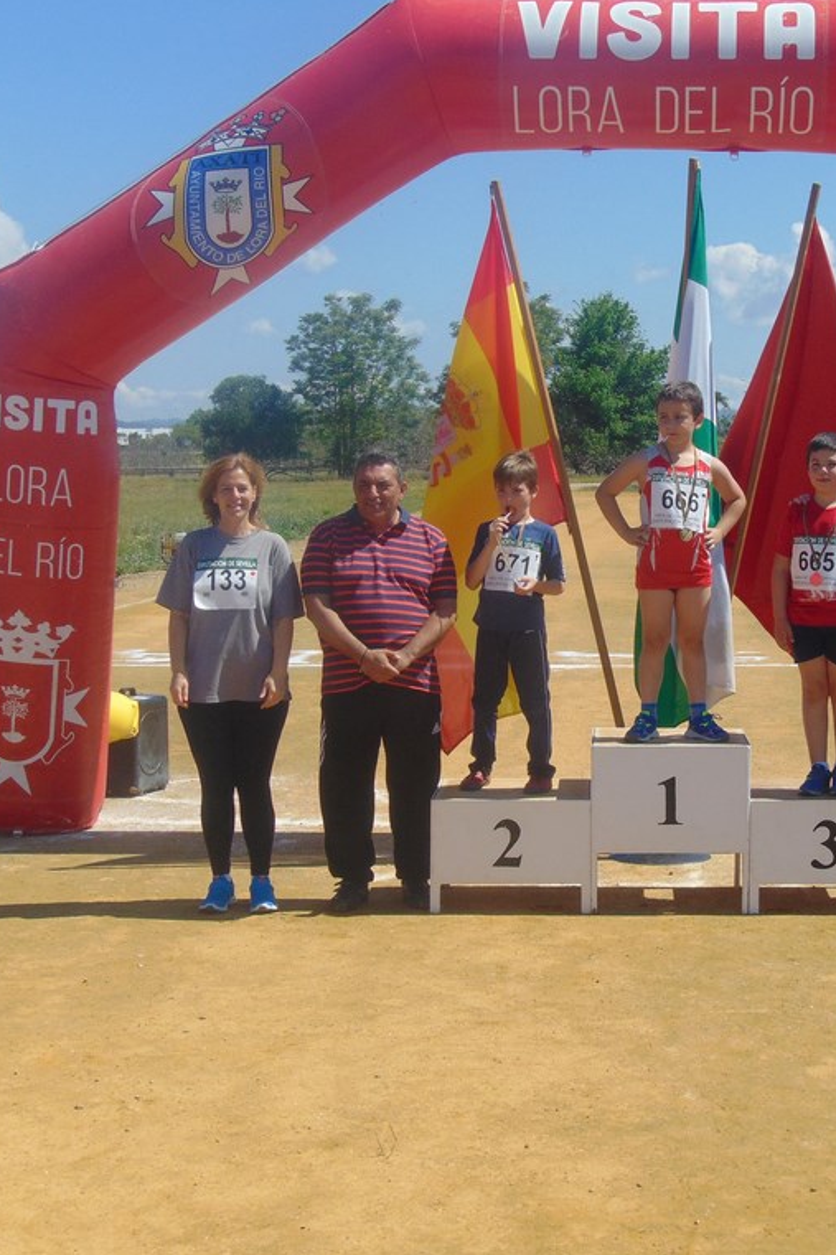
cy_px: 630
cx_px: 641
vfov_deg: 28.8
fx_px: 2439
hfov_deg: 19.3
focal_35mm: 70
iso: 80
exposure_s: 1/200
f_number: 9
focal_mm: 9
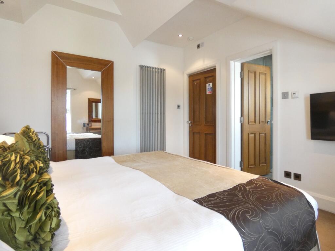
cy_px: 126
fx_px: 194
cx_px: 168
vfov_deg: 66.0
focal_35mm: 20
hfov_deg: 81.7
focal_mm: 3.6
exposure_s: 1/60
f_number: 2.8
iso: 500
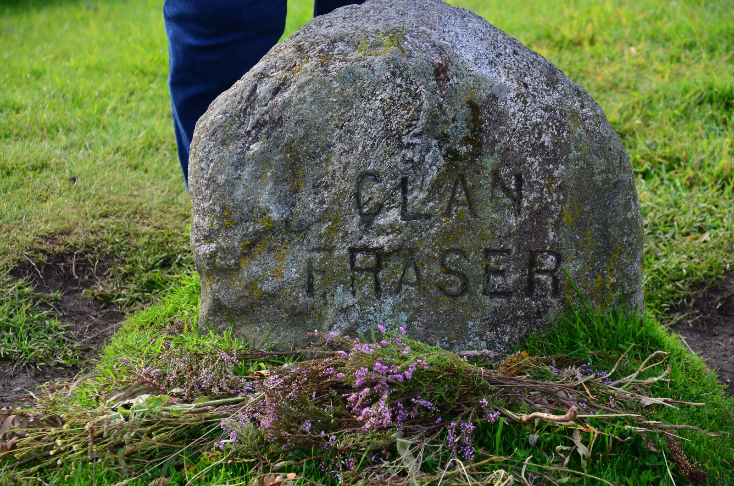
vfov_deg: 6.7
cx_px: 367
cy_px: 243
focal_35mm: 202
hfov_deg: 10.2
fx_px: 4119
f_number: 5.6
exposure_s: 1/125
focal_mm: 135
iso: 100
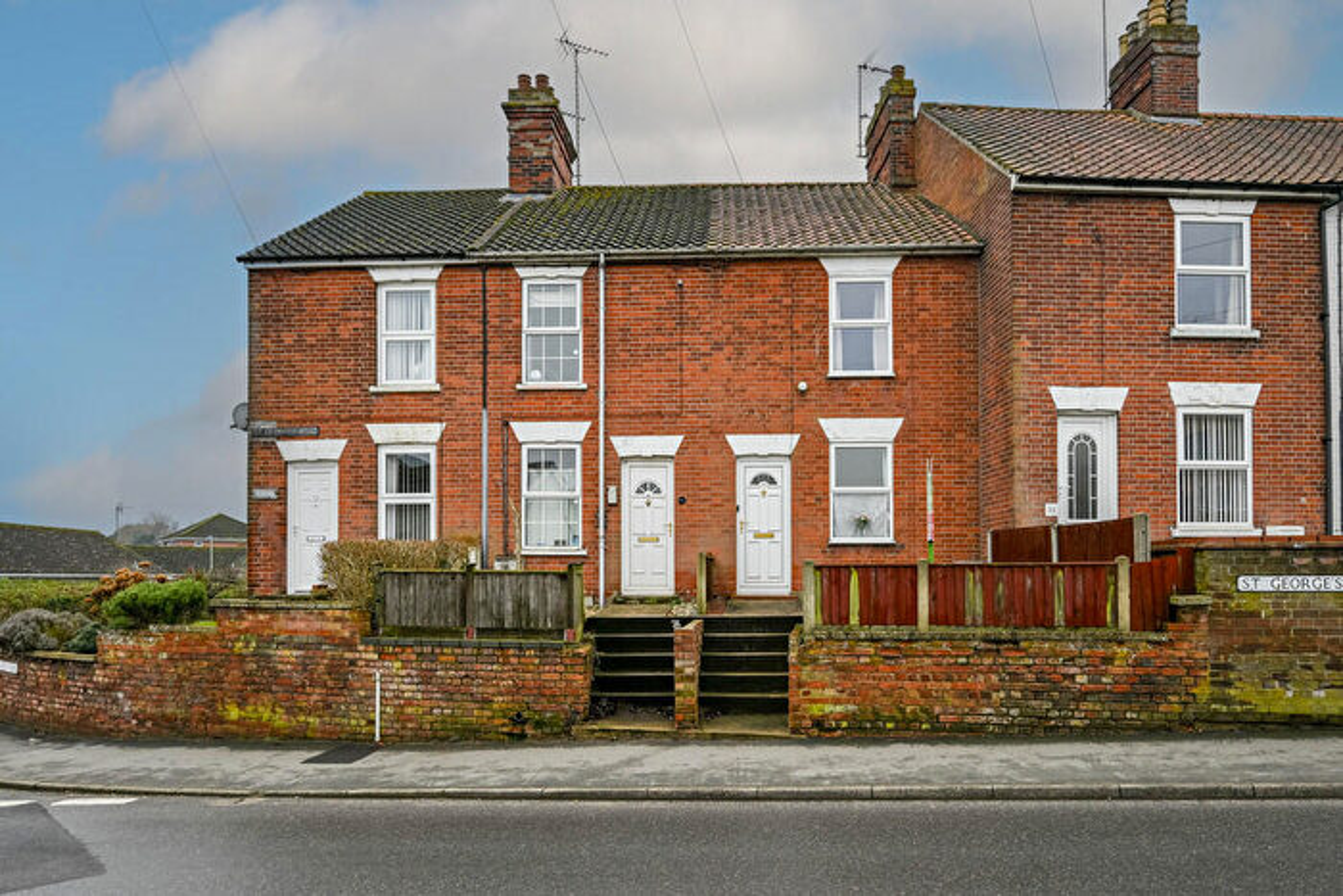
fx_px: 877
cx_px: 672
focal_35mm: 24
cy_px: 448
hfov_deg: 74.9
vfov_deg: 54.1
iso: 280
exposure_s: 1/200
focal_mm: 23.5
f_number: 6.3
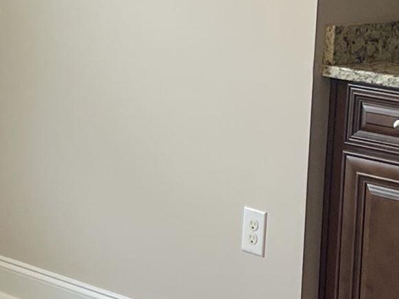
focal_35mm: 132
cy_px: 106
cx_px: 1
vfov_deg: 11.2
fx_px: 1521
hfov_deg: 14.7
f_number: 1.6
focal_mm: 5.1
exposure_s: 1/120
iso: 80
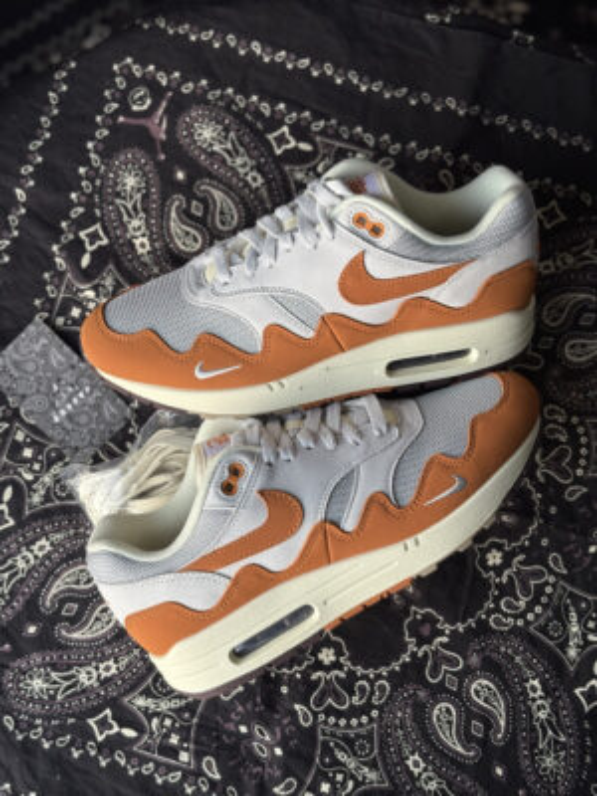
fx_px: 1196
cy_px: 398
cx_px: 298
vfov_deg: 36.8
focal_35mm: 52
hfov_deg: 28.0
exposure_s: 1/60
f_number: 1.6
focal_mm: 5.96
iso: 32
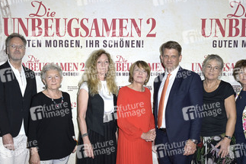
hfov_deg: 37.5
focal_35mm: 53
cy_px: 92
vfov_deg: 25.5
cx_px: 105
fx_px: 362
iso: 800
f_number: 5.6
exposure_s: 1/250
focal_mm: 38
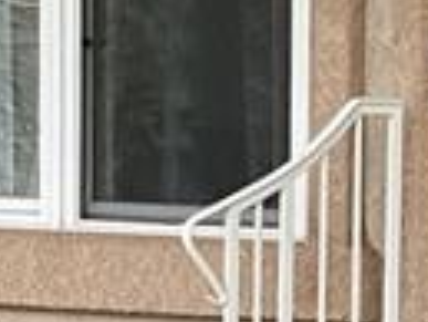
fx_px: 3044
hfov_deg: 7.9
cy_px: 393
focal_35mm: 246
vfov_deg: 6.0
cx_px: 584
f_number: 2.4
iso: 25
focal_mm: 3.3
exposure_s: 1/161
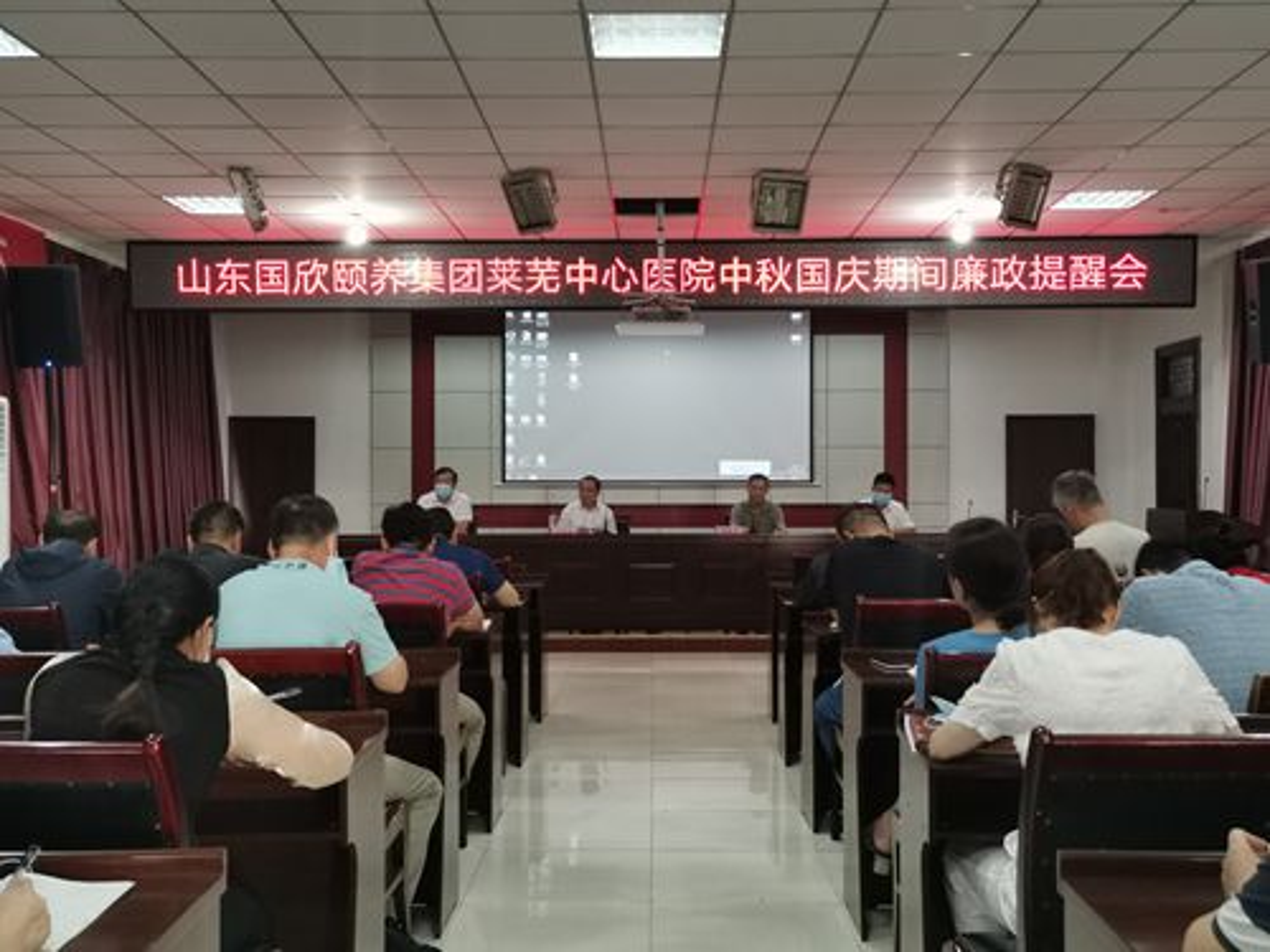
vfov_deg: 38.7
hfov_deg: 50.1
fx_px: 1357
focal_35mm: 37
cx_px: 635
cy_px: 476
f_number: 1.8
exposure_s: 1/50
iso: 320
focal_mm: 4.75
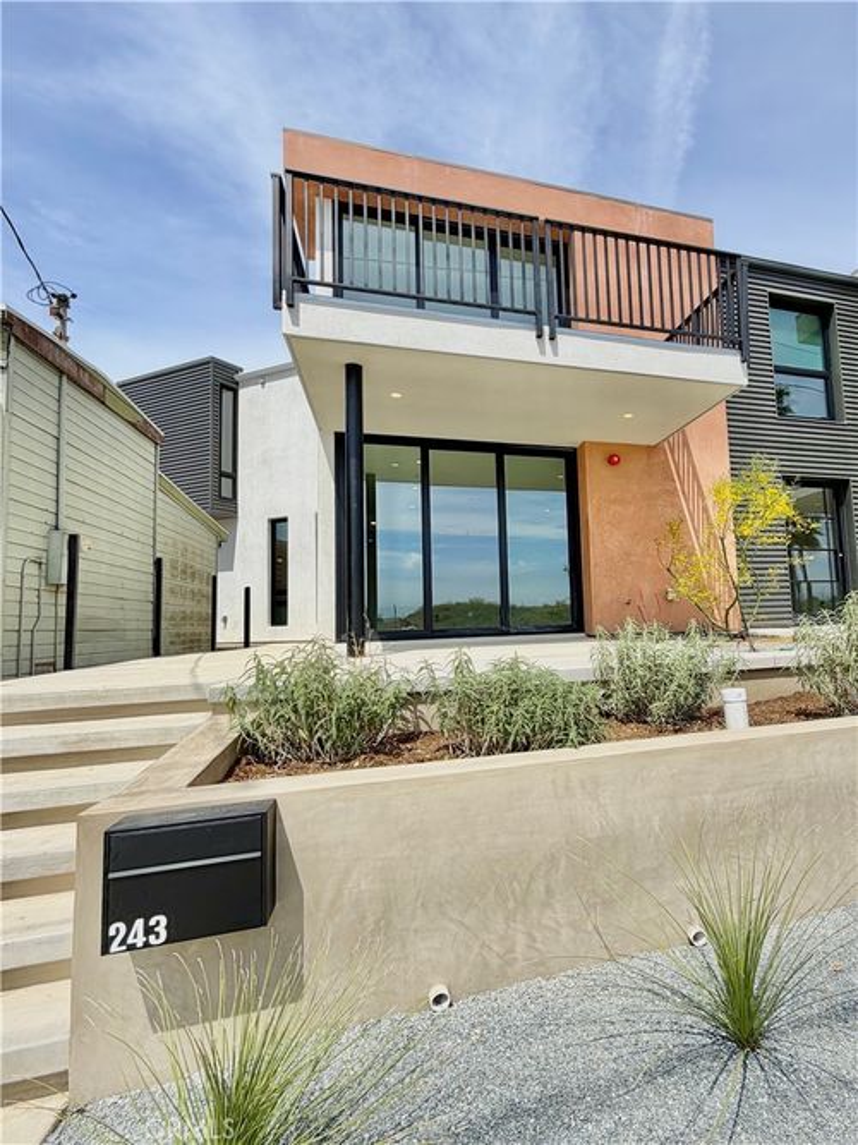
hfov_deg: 85.7
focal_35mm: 14
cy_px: 572
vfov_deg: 102.1
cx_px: 429
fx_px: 463
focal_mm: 2.22
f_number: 2.2
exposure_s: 1/1235
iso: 20
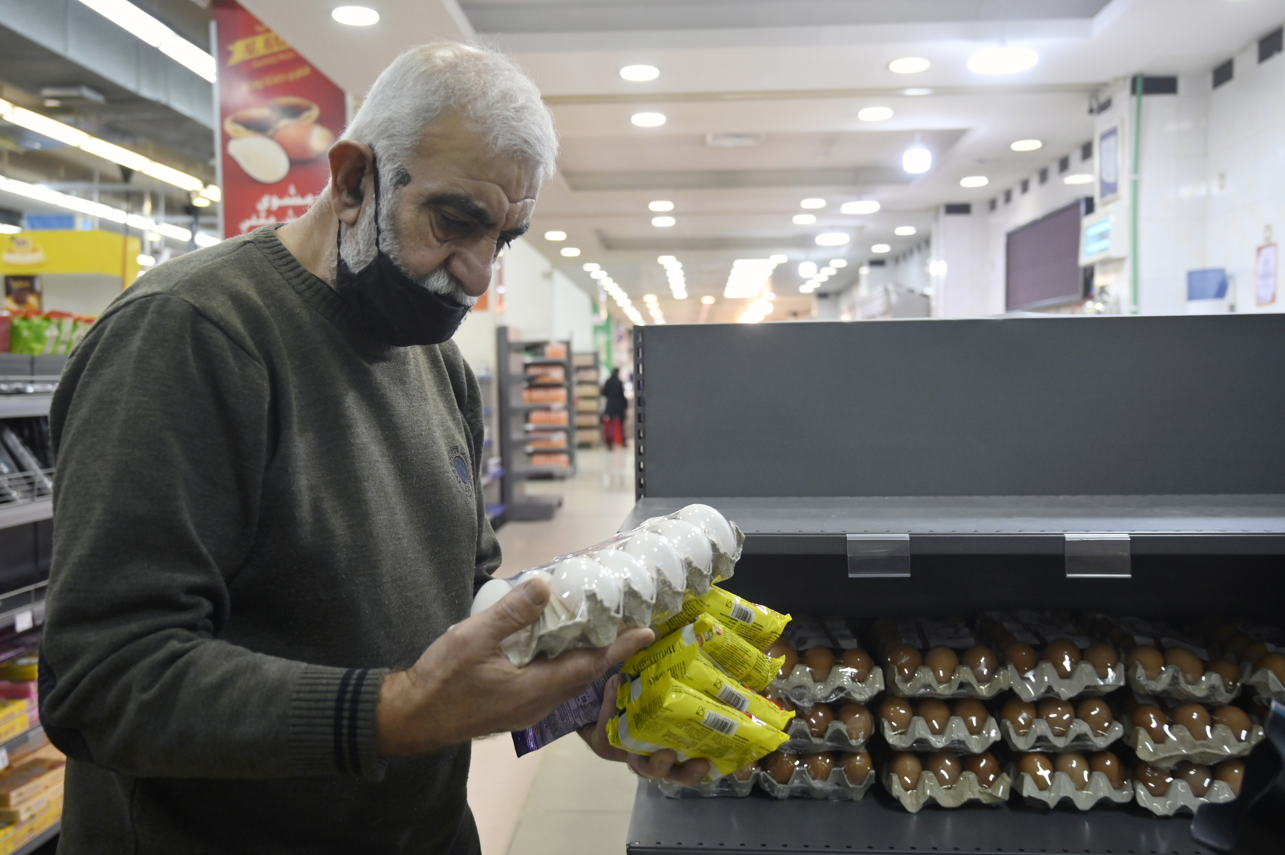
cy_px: 428
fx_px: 1124
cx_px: 642
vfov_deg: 41.7
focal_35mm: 32
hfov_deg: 59.5
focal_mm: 31.5
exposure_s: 1/200
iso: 1600
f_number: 4
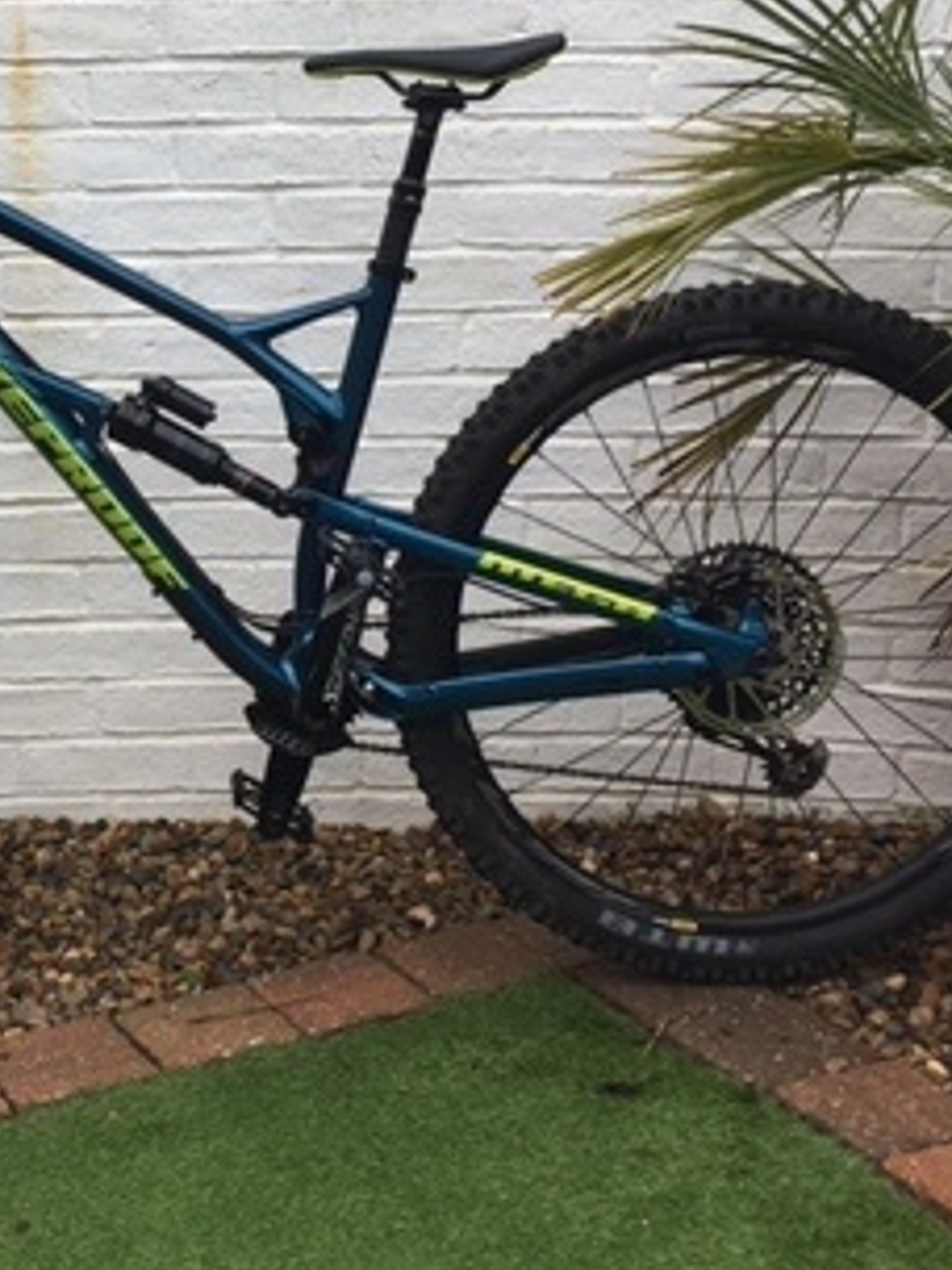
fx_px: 2237
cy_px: 543
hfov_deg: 23.6
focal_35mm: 61
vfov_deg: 31.6
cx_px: 167
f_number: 2.2
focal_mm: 4.15
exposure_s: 1/190
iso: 25
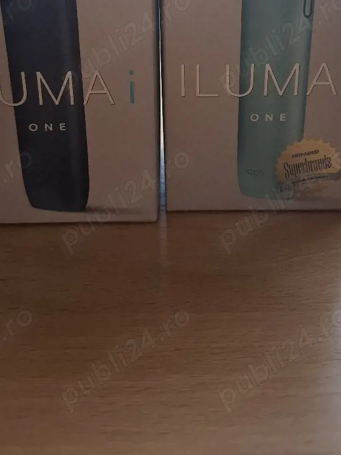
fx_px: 539
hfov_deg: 35.1
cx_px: 165
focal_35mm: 41
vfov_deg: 42.8
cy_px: 65
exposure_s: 1/100
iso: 320
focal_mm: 5.54
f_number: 1.8
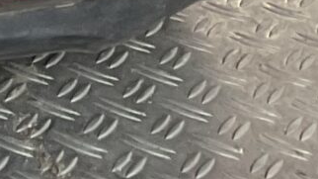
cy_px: -579
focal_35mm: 251
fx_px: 2116
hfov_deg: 7.0
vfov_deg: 4.4
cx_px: -841
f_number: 1.8
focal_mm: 3
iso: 25
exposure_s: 1/100
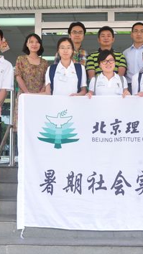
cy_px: 102
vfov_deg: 29.7
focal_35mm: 71
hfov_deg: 17.0
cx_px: 96
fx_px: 478
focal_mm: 25
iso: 320
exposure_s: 1/80
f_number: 8
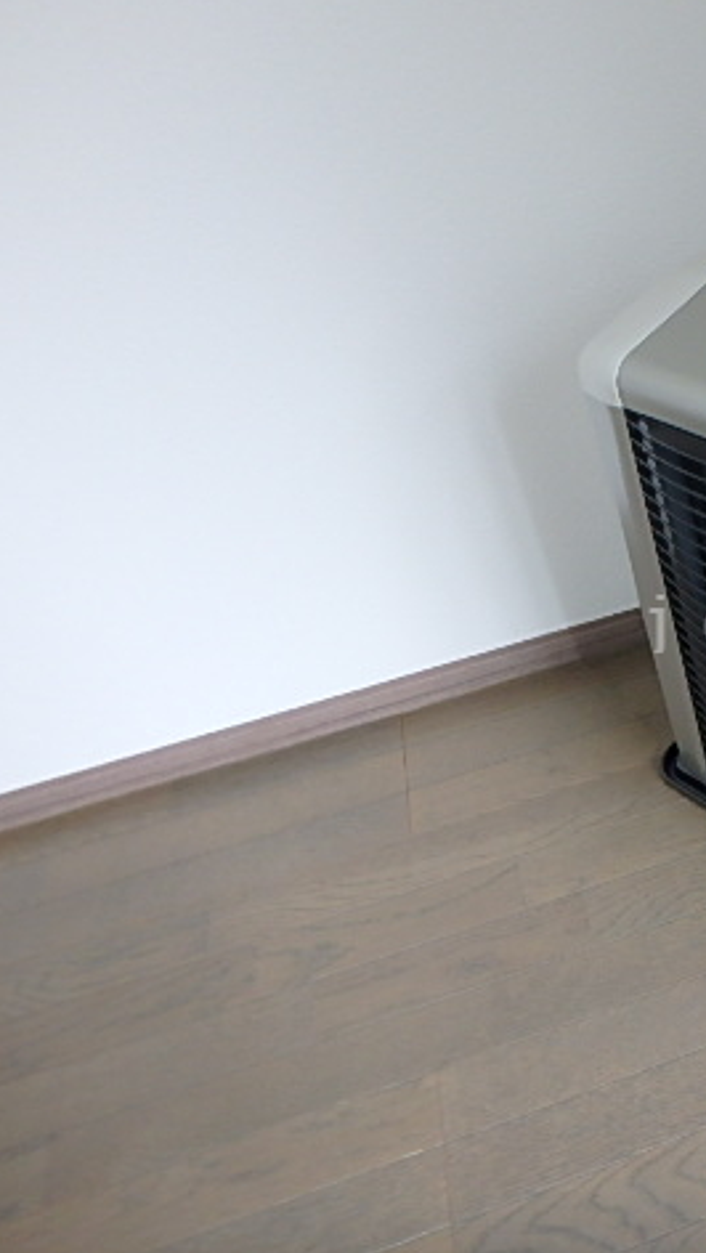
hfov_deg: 32.1
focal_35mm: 31
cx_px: 825
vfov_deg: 62.6
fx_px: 1030
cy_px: 621
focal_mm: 3.7
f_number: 3.5
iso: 250
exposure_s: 1/30
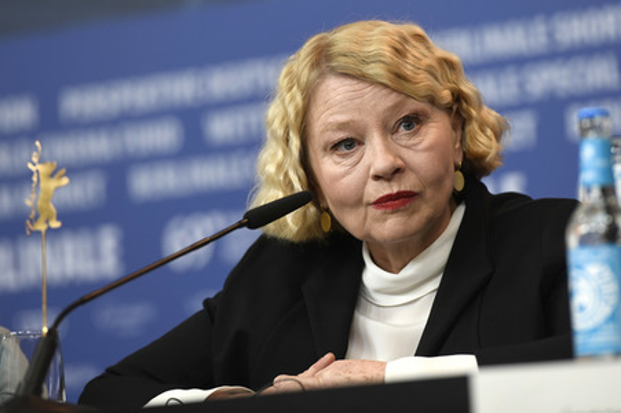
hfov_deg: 10.3
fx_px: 3447
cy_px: 206
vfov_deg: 6.9
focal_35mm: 200
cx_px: 310
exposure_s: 1/250
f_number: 3.5
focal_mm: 200
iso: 1000
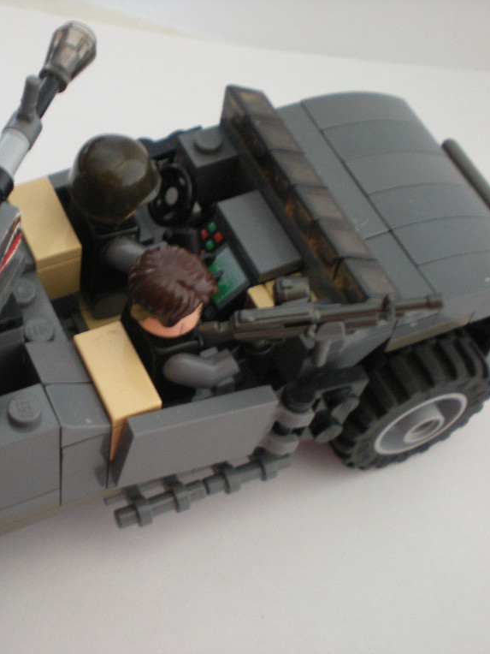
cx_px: 109
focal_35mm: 59
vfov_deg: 32.7
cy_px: 326
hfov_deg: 24.5
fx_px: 1114
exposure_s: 1/8
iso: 207
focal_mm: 7.4
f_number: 3.5
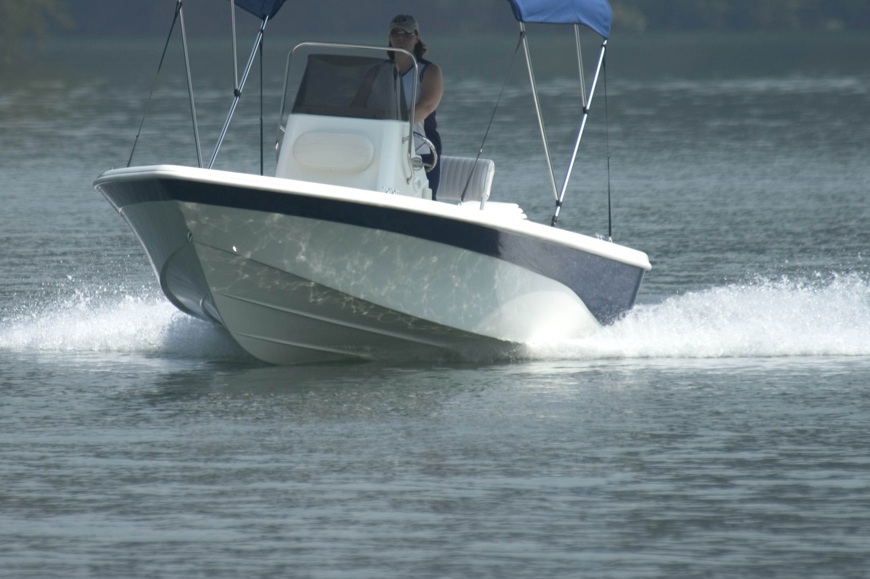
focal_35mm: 825
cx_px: 337
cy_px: 190
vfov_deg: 1.7
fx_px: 19921
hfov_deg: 2.5
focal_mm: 400
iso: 200
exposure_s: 1/800
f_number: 5.6
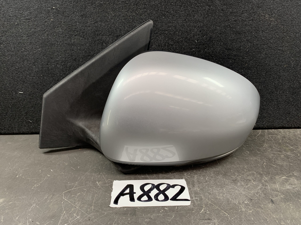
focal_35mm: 26
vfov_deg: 53.1
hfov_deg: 67.3
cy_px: 112
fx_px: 226
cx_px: 150
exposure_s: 1/122
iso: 25
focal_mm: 4.25
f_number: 1.8
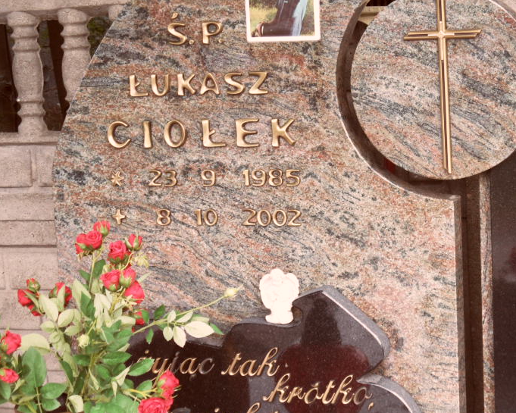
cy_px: 217
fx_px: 1344
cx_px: 386
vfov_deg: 17.5
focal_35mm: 88
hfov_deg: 21.5
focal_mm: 10.3
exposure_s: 1/90
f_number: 4
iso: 100
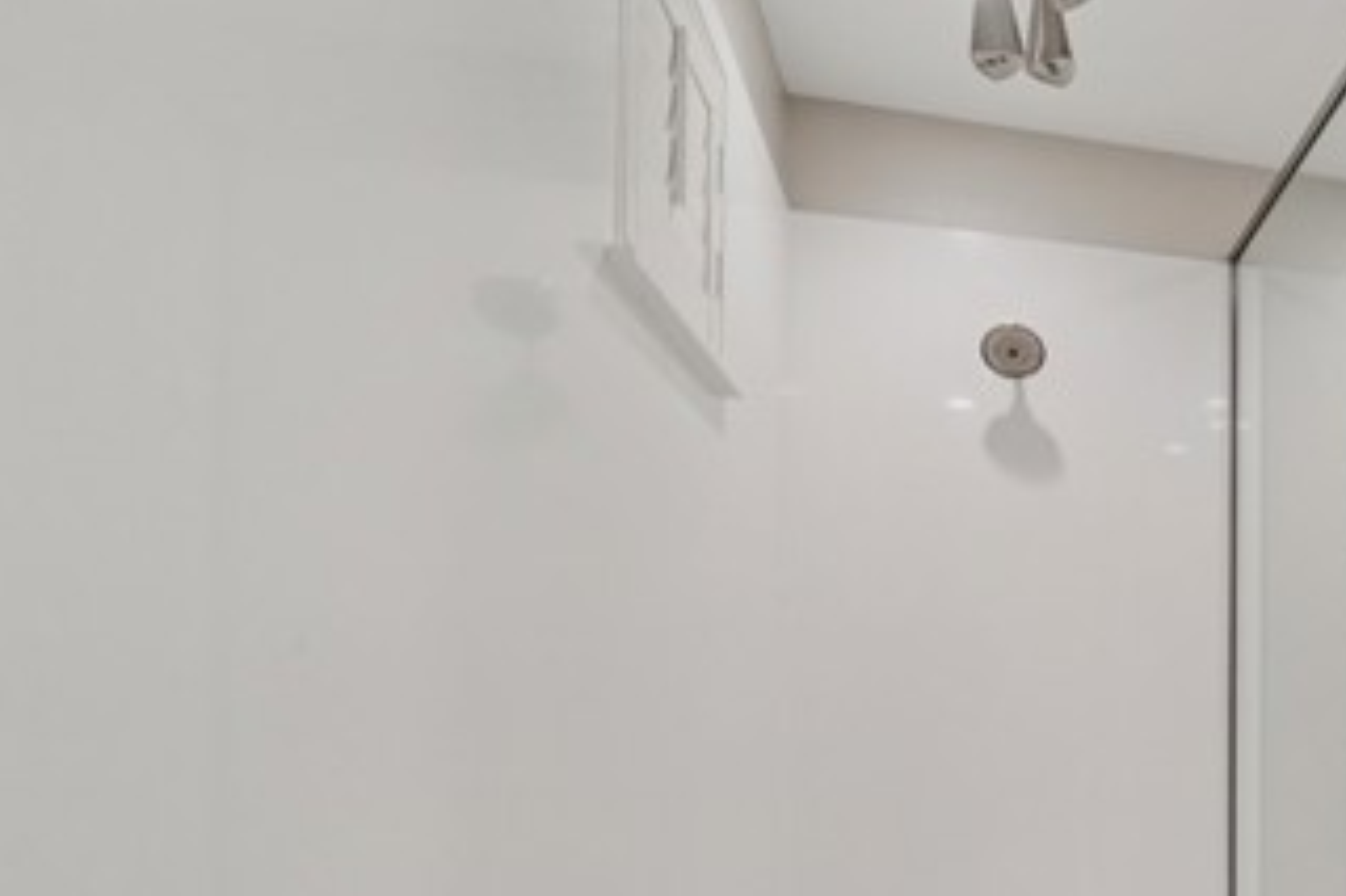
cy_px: 686
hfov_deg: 60.8
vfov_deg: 50.6
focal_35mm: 24
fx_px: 897
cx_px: 1241
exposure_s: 1/15
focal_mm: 12
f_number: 11
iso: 400
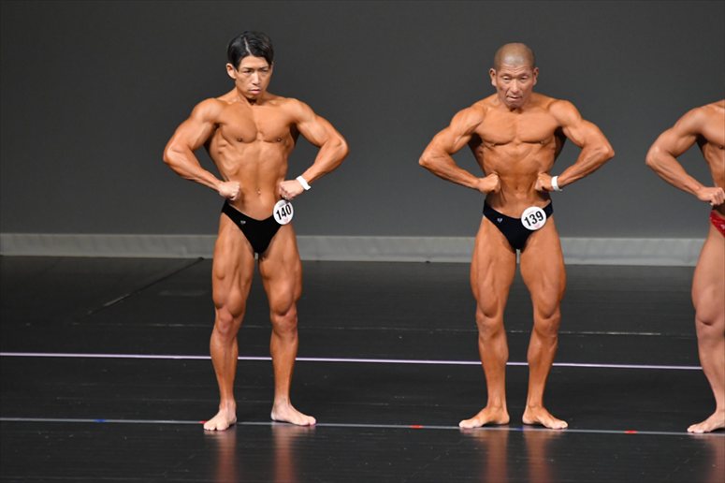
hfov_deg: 5.5
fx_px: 7548
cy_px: 242
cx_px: 362
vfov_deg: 3.7
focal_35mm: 375
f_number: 5.6
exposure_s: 1/400
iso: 4000
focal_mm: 250
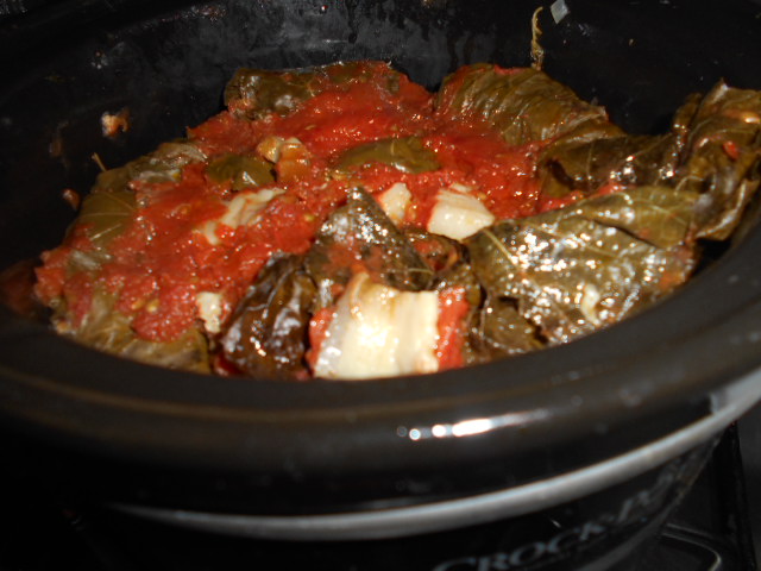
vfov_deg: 53.1
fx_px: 572
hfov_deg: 67.3
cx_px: 380
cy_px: 286
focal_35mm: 26
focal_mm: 4.6
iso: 80
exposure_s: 1/25
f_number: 3.2
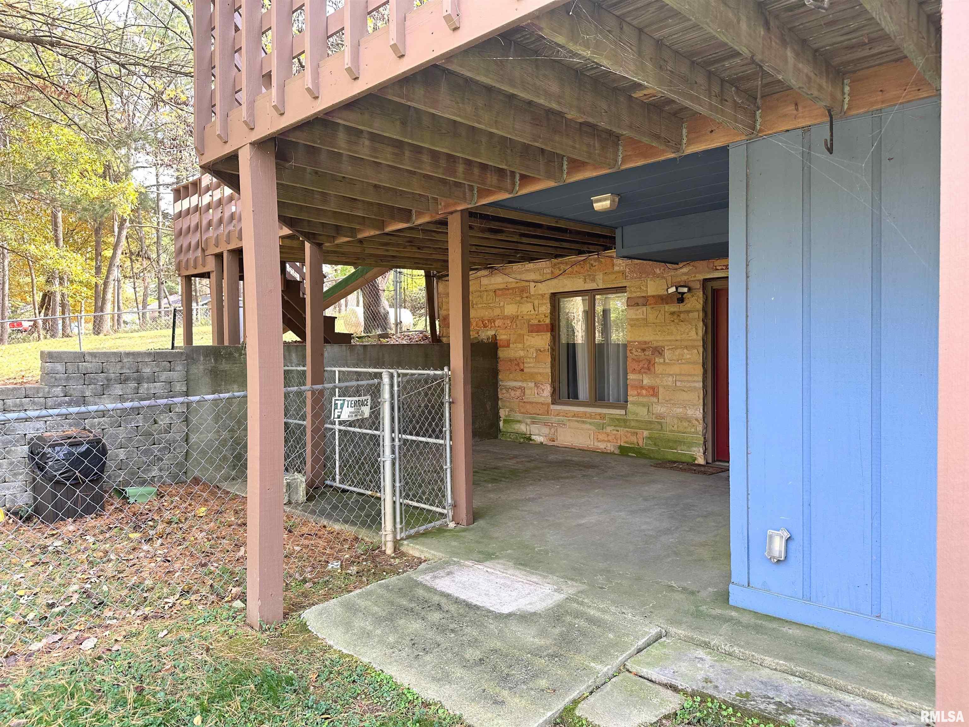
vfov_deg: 56.8
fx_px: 672
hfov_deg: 71.6
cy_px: 364
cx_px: 484
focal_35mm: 24
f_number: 1.78
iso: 64
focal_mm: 6.86
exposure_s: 1/121
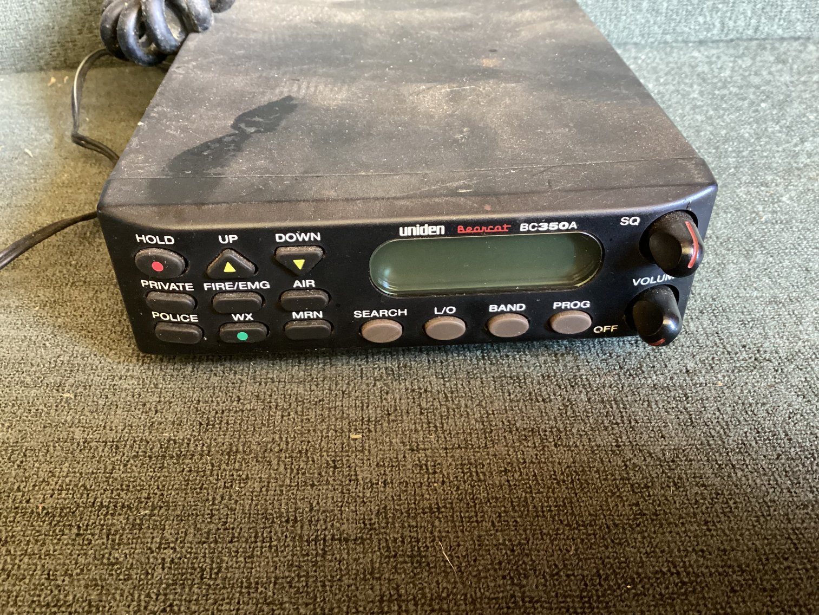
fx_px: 734
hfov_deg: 58.3
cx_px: 410
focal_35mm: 31
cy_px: 308
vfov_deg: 45.4
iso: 500
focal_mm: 3.3
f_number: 2.4
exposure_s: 1/25
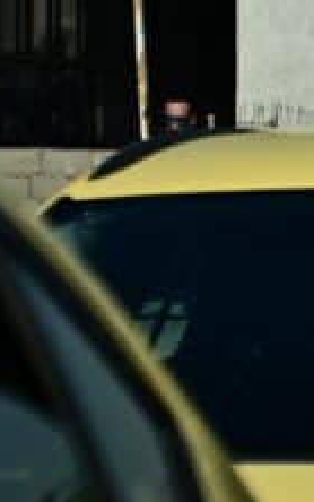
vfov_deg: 5.7
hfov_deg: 3.5
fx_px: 5059
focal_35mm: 370
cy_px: 396
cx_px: 703
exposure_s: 1/16000
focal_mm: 70
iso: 500
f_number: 4
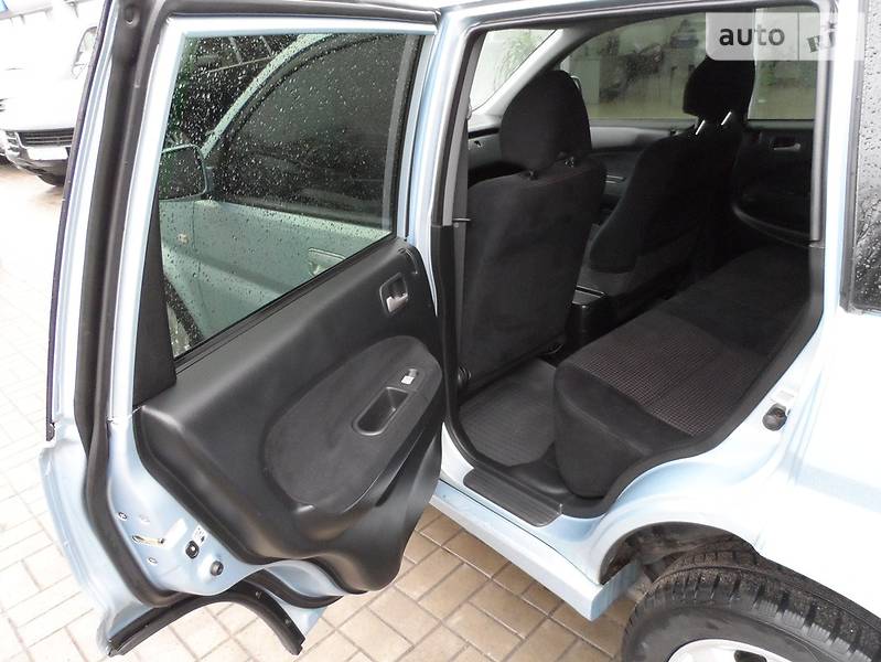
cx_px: 440
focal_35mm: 24
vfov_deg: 56.9
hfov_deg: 71.6
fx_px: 611
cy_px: 331
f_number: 3.2
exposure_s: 1/30
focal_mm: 4
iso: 400
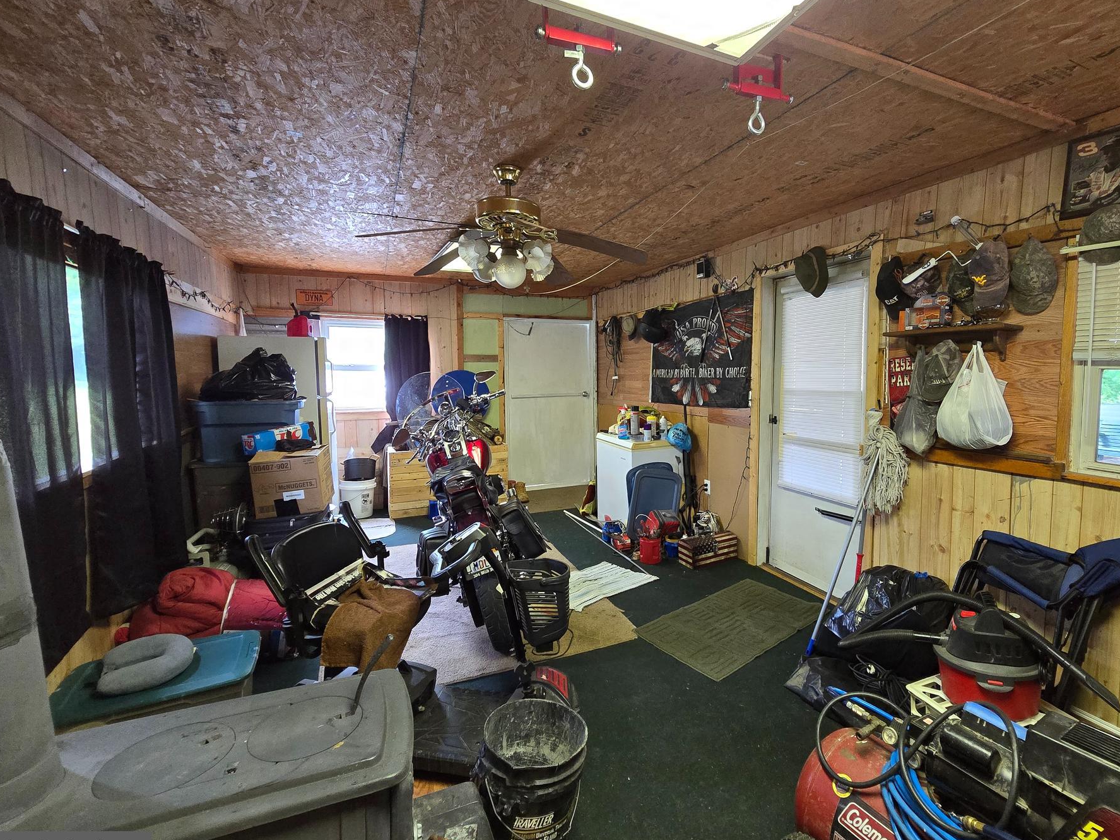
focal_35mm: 15
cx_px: 640
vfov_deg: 81.7
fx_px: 485
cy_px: 398
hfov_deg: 97.5
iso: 500
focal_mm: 2.2
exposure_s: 1/60
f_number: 2.2
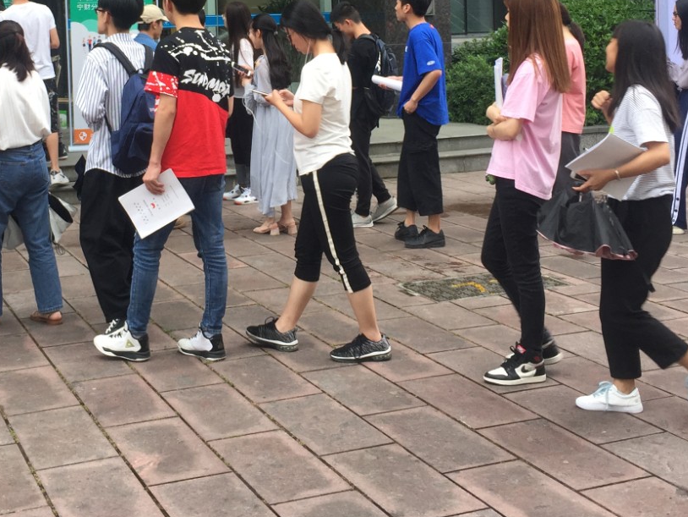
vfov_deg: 24.9
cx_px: 251
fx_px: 1133
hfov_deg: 33.6
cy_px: 52
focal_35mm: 57
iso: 32
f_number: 2.2
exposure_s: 1/100
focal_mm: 4.15
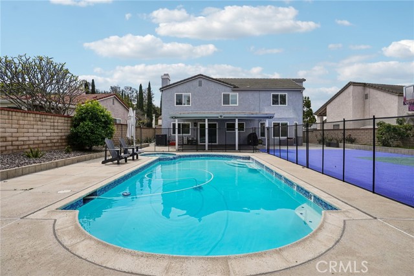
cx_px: 207
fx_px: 184
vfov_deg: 73.7
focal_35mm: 16
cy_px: 138
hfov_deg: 96.8
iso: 400
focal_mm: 16
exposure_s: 1/1000
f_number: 8
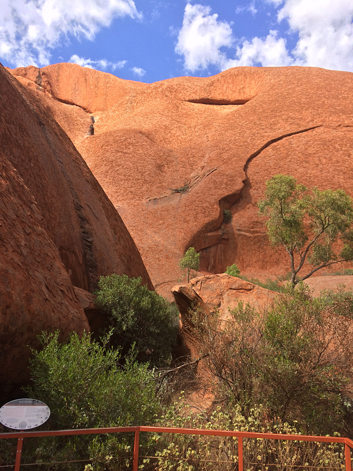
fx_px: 394
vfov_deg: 61.7
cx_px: 176
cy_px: 236
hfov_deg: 48.2
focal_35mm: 29
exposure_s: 1/1080
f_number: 2.2
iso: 32
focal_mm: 4.15
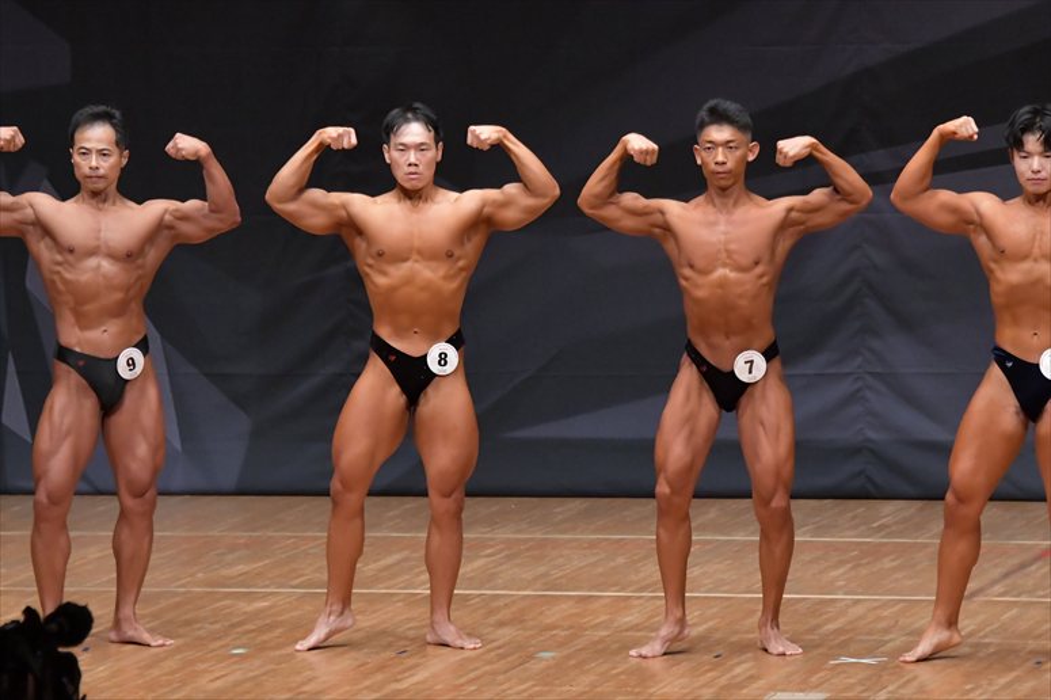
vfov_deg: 5.4
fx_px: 7441
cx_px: 526
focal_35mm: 255
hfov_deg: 8.1
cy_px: 350
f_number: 5.6
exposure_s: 1/400
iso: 6400
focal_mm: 170
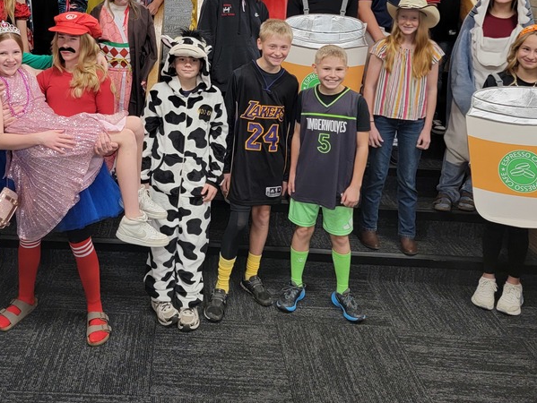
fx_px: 636
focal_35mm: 41
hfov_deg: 44.9
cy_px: 62
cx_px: 167
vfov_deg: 33.8
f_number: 1.8
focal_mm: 6.7
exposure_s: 1/40
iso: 200
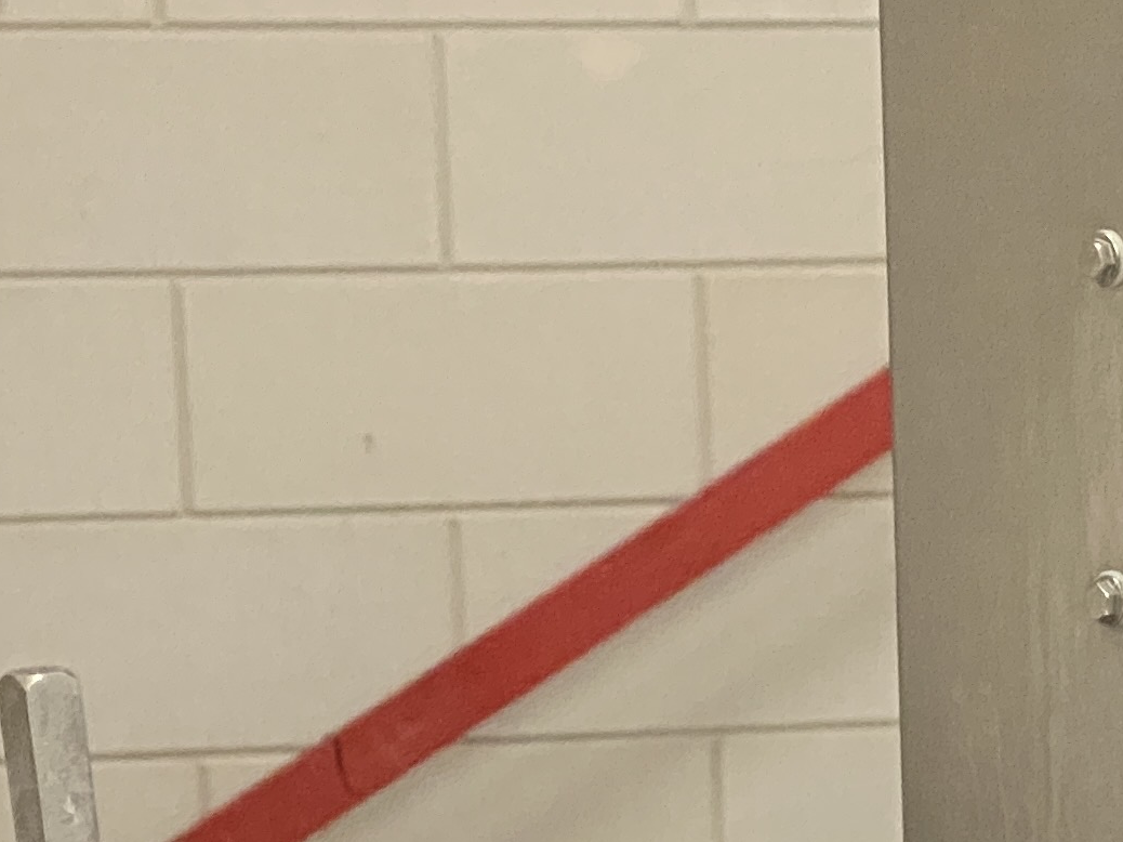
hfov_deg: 9.6
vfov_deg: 7.2
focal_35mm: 202
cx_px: 1525
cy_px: 1210
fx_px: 6552
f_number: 2
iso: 400
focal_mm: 6
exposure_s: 1/50
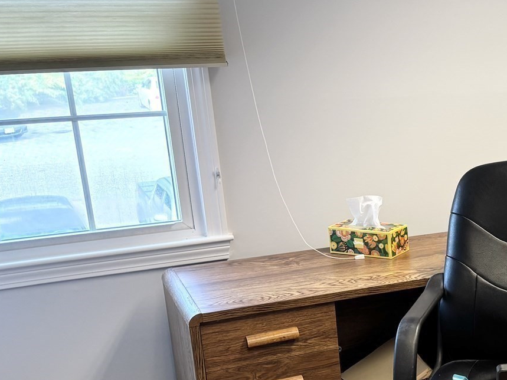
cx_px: 597
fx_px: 908
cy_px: 279
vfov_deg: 23.4
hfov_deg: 27.7
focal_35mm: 62
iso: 64
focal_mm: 5.96
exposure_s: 1/60
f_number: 1.6
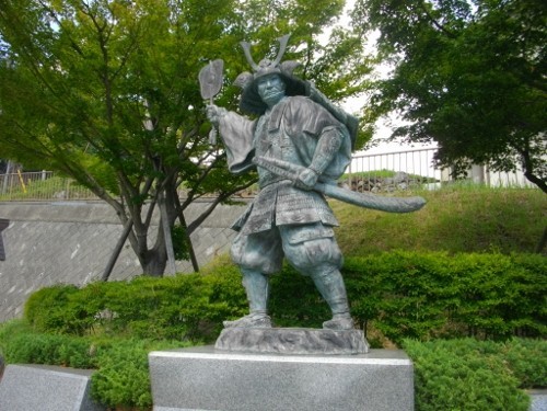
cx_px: 274
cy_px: 206
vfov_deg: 44.2
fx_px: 506
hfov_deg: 56.8
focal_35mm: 32
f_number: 5.5
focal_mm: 5.7
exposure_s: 1/160
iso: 100
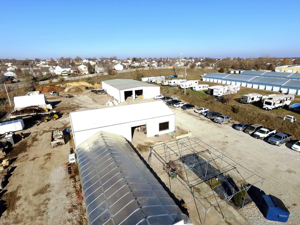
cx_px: 150
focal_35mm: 20
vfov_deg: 66.0
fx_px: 173
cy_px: 112
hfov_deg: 81.7
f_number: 2.8
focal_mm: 3.61
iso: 100
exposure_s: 1/596
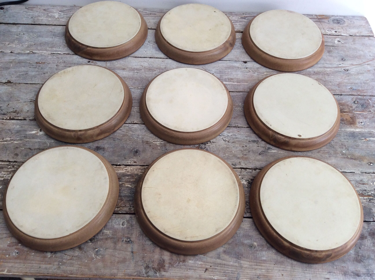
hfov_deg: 56.9
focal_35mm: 32
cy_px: 140
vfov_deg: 44.1
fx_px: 346
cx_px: 188
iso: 50
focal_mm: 3.3
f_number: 2.4
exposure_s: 1/25
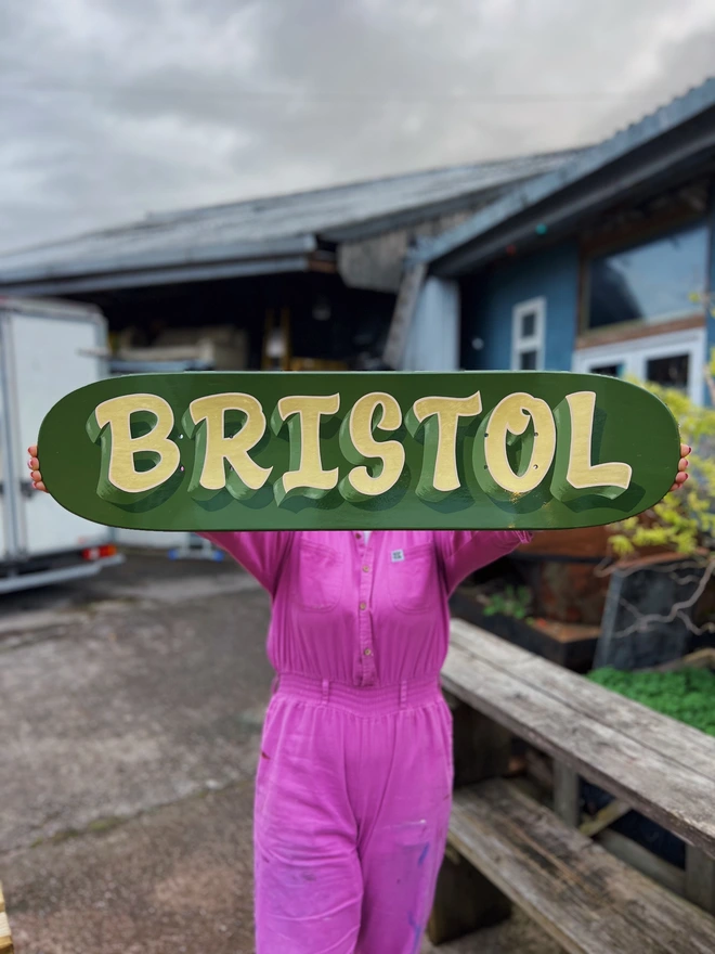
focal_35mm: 26
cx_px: 358
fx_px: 716
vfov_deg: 67.3
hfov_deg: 53.1
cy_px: 477
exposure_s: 1/121
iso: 80
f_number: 1.5
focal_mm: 5.7
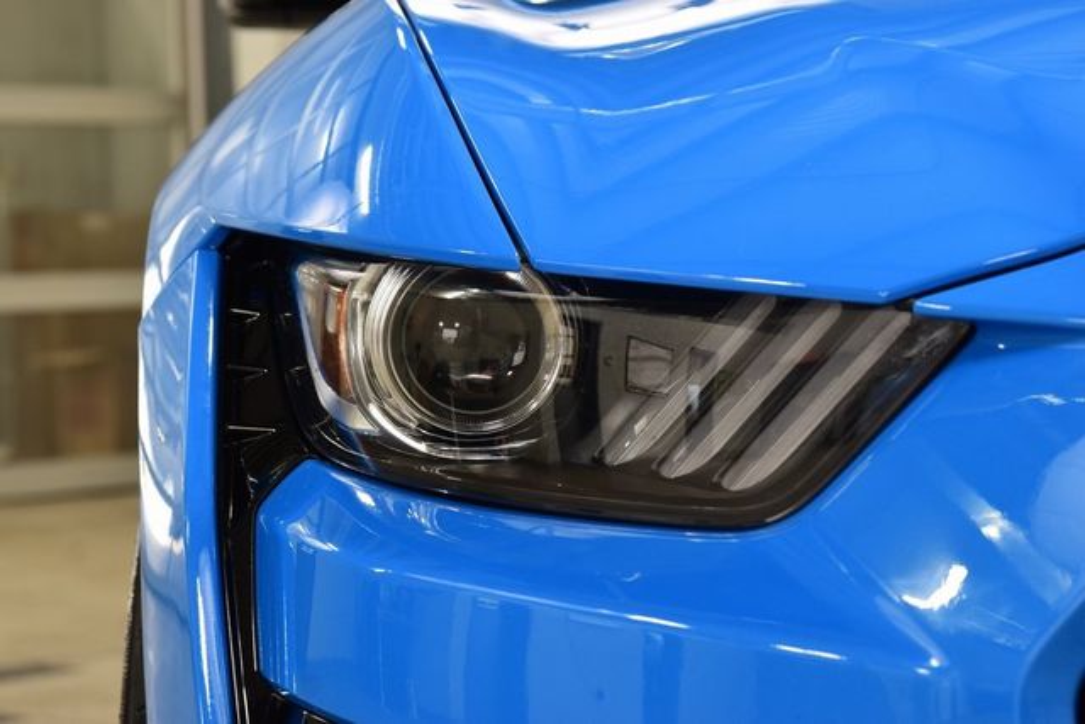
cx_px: 542
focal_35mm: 105
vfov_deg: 13.0
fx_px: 3165
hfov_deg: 19.5
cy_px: 362
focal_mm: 70
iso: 800
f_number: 7.1
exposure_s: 1/30
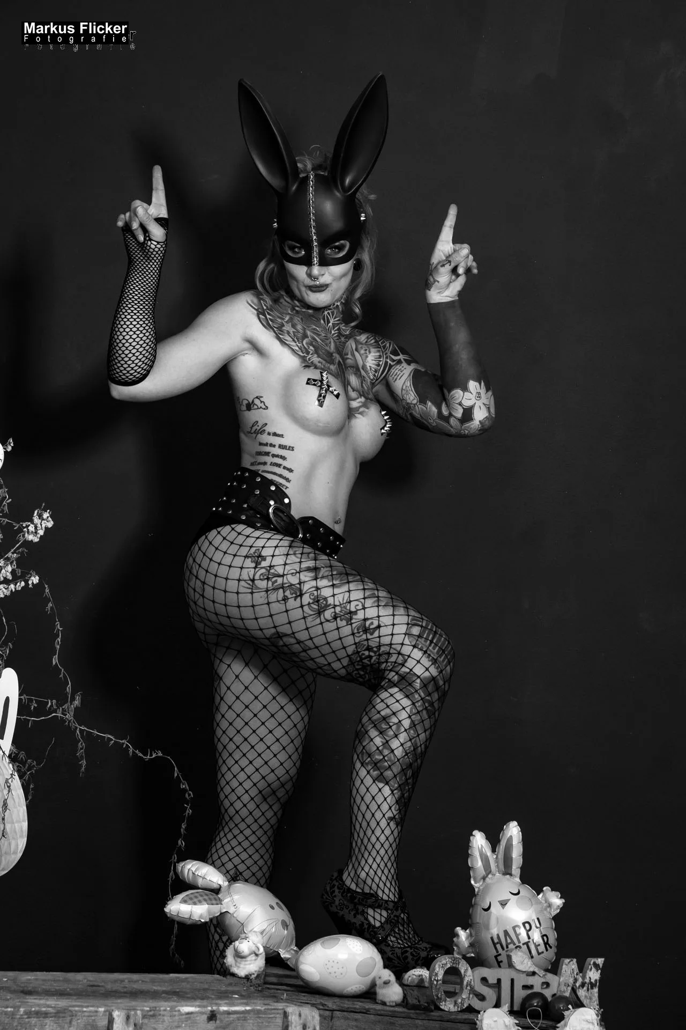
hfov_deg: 12.7
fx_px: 3087
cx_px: 343
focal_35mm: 108
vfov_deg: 18.9
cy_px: 515
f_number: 8
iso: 200
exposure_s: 1/160
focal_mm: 72
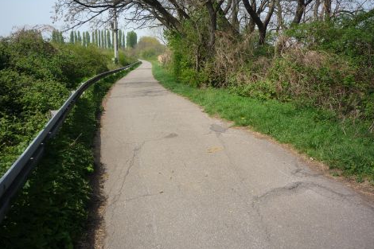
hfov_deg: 55.8
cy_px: 109
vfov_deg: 38.8
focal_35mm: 34
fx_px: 353
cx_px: 189
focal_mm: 5.2
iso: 100
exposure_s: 1/400
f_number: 4.5
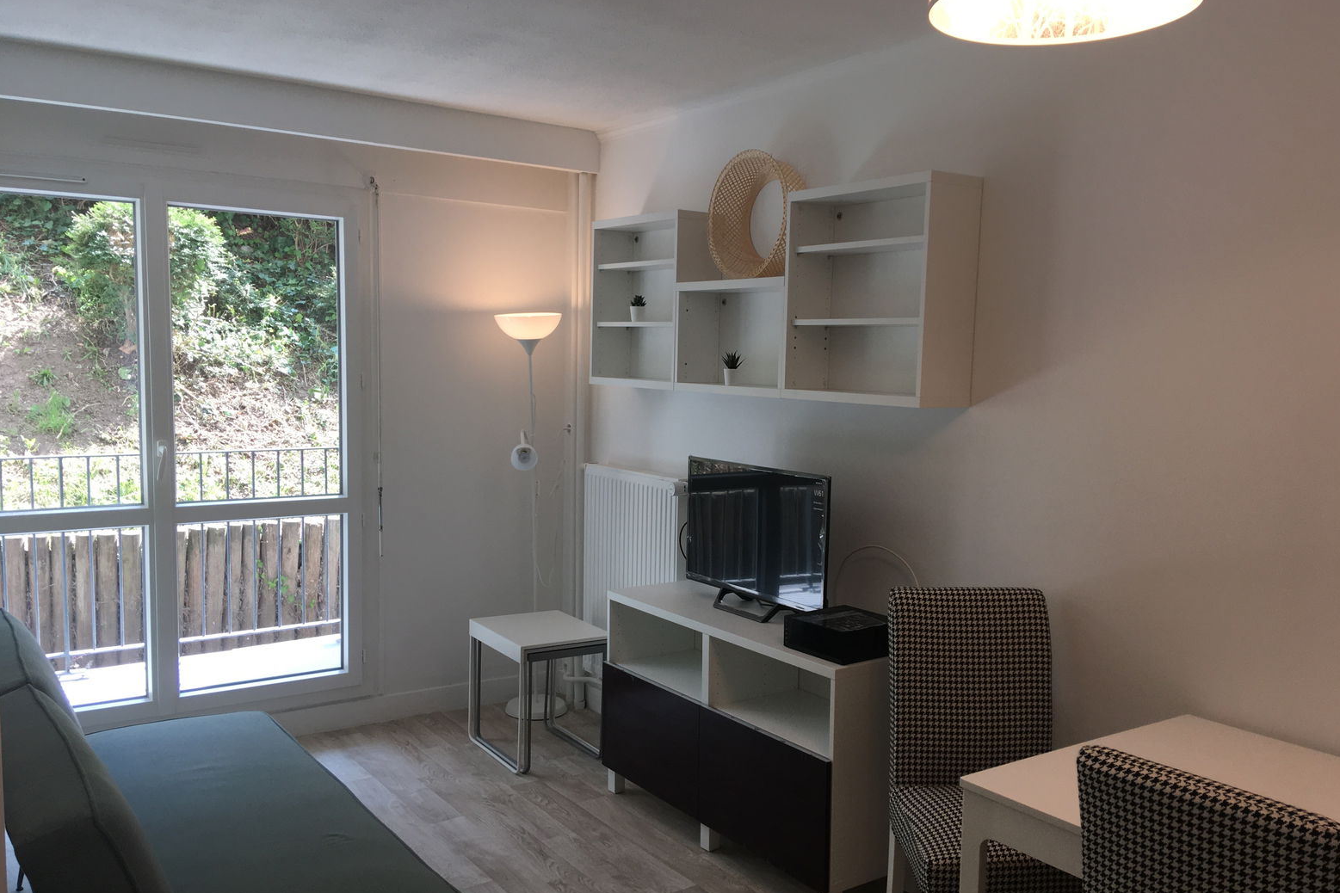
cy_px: 485
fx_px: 1154
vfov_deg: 42.3
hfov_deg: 60.3
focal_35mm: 31
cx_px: 687
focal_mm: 4.15
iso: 32
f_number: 2.2
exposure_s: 1/100
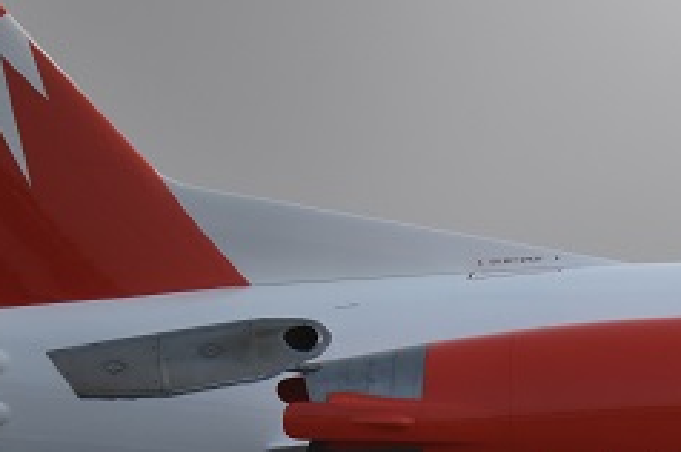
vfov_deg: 2.3
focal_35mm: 587
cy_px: 197
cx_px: 152
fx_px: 11094
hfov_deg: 3.5
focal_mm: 155
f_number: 6.3
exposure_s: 1/640
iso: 800
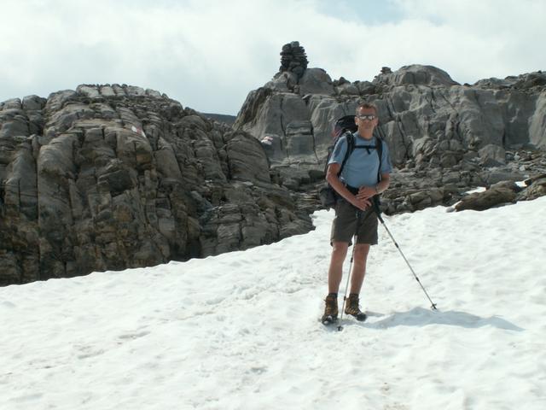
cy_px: 205
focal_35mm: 64
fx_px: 1009
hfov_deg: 30.3
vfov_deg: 22.9
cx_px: 273
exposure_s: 1/250
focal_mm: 10.74
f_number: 8
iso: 50
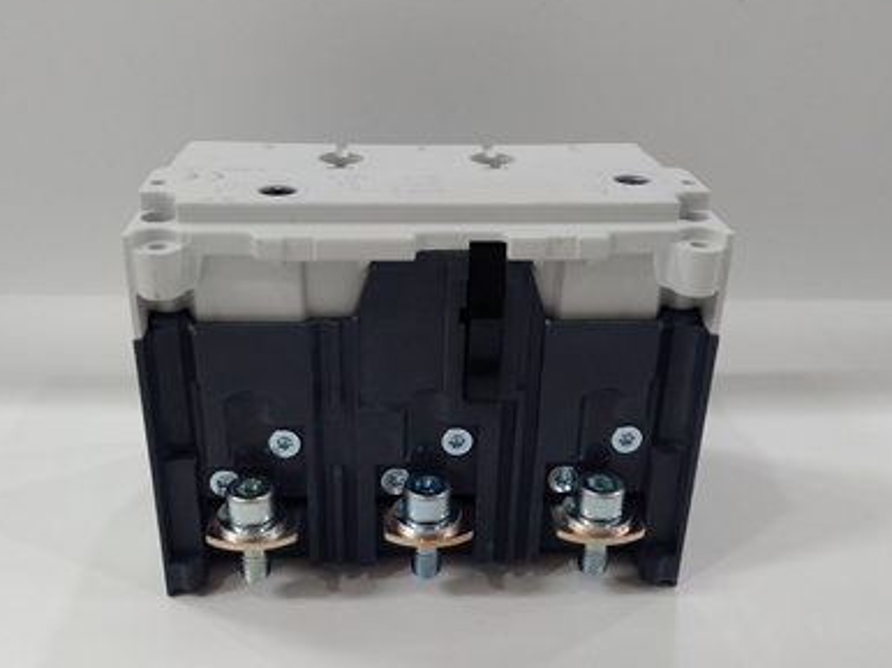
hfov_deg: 52.6
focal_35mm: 35
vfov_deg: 40.6
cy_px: 362
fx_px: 901
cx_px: 421
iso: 246
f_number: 2
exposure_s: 1/33
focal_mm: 3.79
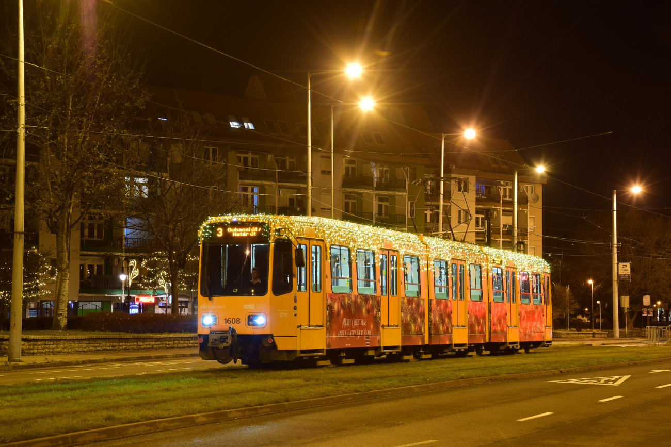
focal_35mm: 87
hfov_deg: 23.4
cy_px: 224
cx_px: 336
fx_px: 1622
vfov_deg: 15.7
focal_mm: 58
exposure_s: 1
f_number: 6.3
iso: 200
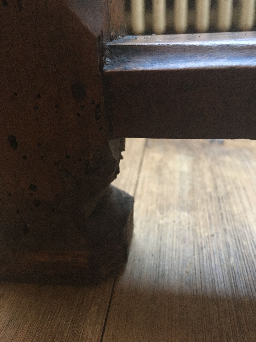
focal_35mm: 29
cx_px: 128
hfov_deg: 48.2
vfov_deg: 61.7
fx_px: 286
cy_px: 171
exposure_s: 1/17
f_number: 2.2
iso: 200
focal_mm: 4.15
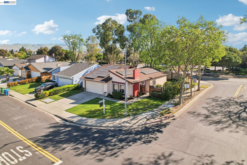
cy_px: 82
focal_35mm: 22
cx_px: 124
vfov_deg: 57.2
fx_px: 151
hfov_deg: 78.6
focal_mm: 8.4
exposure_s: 1/240
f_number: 2.8
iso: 140
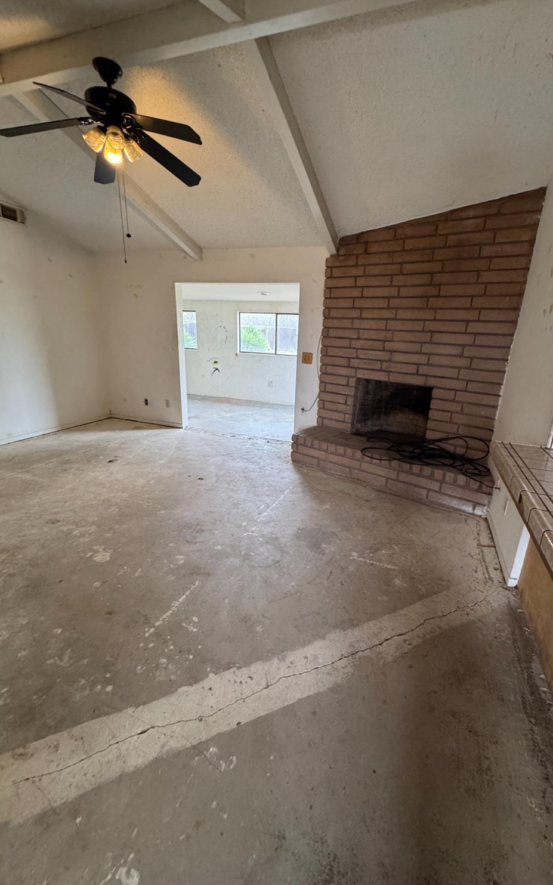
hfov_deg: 74.6
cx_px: 303
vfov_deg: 101.5
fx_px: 362
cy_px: 444
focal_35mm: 15
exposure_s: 1/120
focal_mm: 2.22
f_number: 2.2
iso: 320
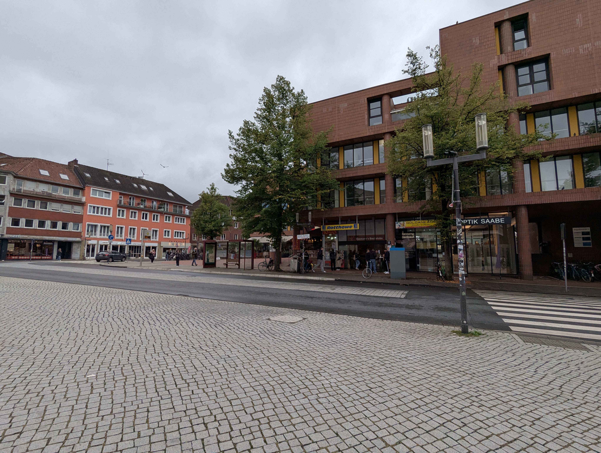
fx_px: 278
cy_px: 226
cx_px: 300
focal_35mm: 16
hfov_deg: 94.4
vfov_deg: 78.2
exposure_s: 1/616
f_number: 2.2
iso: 49
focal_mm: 2.35
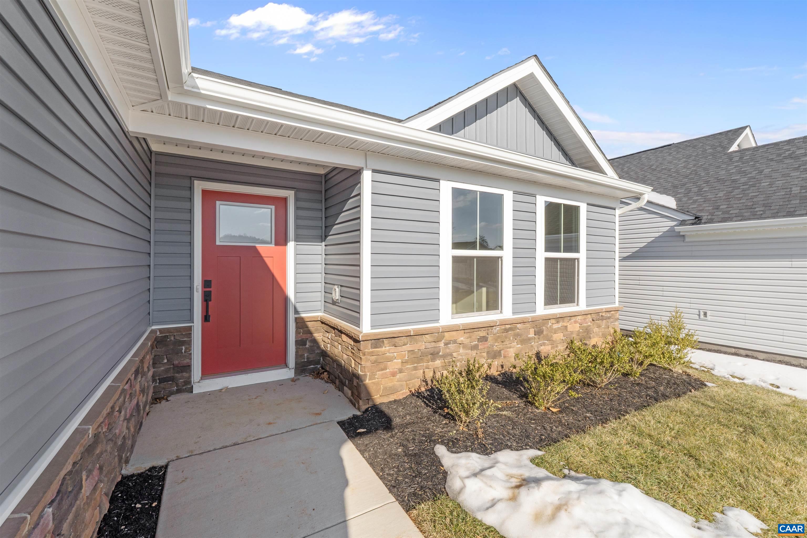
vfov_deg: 77.3
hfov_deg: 100.4
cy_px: 269
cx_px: 404
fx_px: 336
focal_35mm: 15
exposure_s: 1/200
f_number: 10
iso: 100
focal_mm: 10
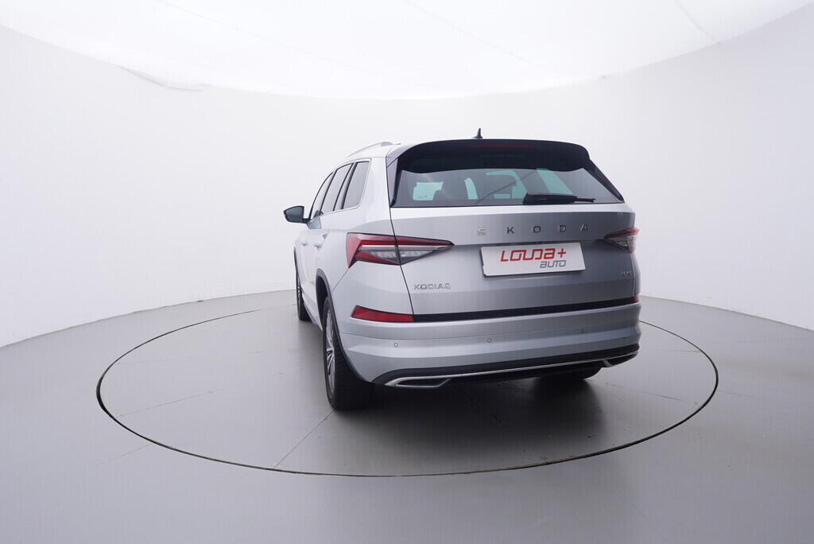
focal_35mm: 22
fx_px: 509
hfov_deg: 77.3
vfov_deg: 56.2
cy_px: 272
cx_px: 407
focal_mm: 15
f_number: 5
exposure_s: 1/80
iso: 200
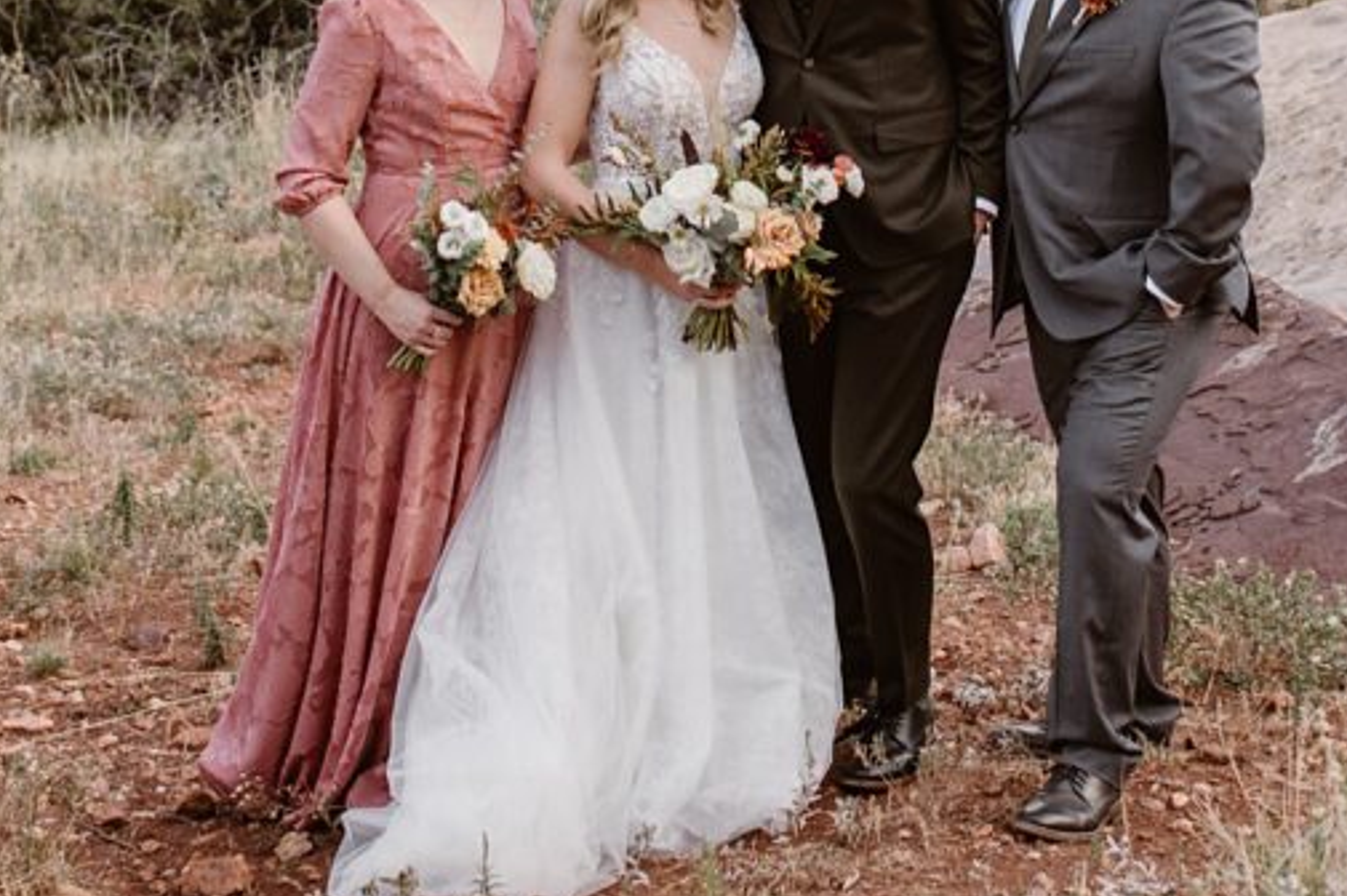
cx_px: 763
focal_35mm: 71
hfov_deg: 28.4
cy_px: -325
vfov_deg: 17.7
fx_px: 2655
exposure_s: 1/320
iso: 200
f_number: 3.5
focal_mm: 35
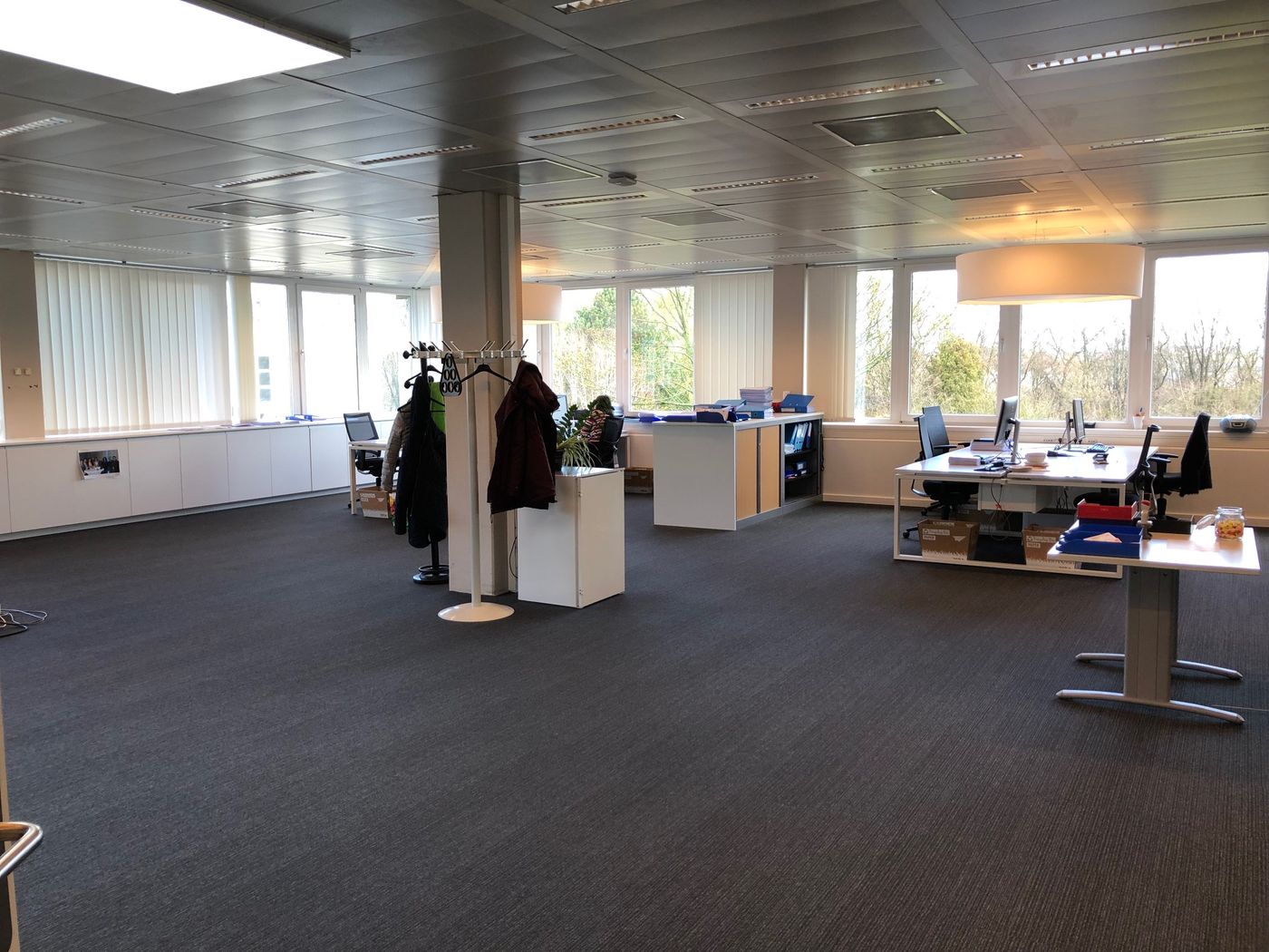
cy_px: 476
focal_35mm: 28
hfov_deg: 63.4
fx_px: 1026
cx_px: 634
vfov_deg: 49.7
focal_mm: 3.99
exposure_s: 1/50
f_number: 1.8
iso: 20
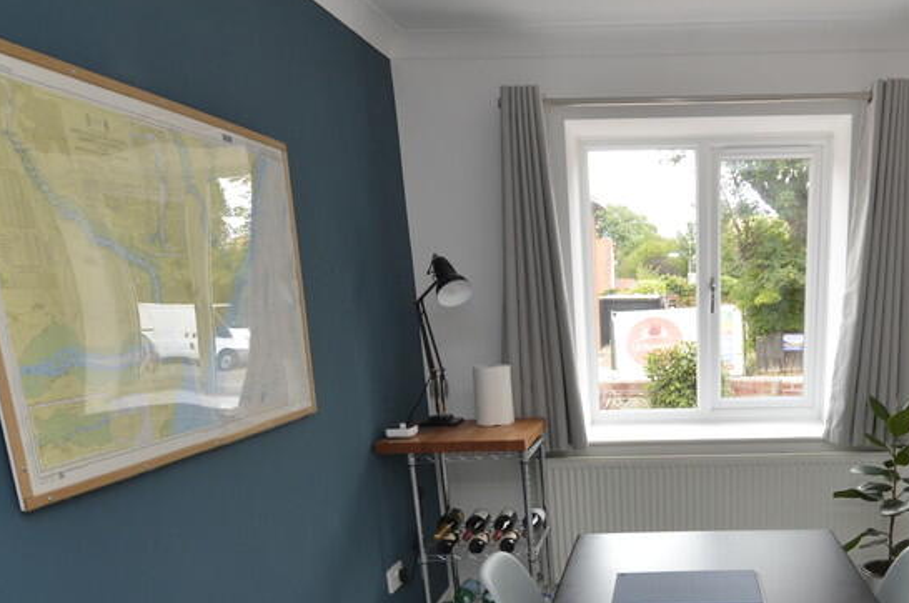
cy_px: 545
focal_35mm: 31
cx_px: 661
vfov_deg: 39.2
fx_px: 780
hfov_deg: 57.9
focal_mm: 11
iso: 400
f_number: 7.1
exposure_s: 1/80
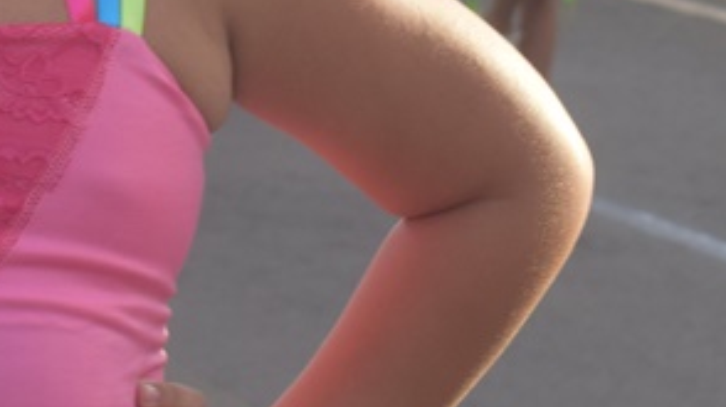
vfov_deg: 4.3
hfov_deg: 7.7
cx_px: 15
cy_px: -112
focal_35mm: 278
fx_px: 5349
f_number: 8
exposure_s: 1/250
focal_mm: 52
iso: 400
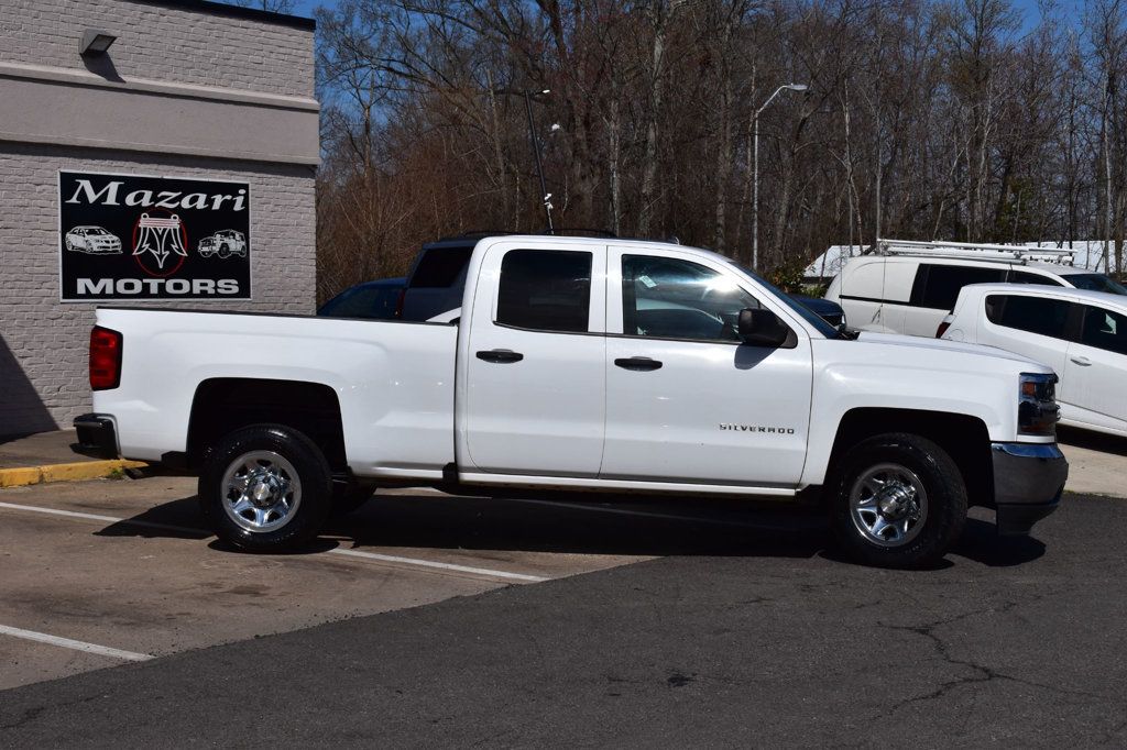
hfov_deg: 35.1
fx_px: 1784
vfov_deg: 23.8
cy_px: 375
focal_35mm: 57
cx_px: 564
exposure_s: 1/1000
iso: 200
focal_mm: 38
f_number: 13
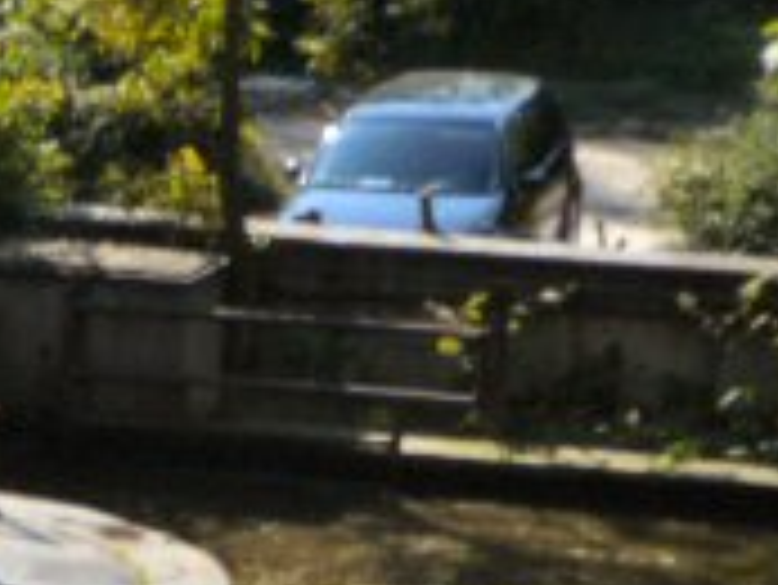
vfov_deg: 4.7
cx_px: -81
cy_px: 644
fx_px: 7130
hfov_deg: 6.2
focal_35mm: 317
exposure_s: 1/800
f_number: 4
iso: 100
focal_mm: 20.4
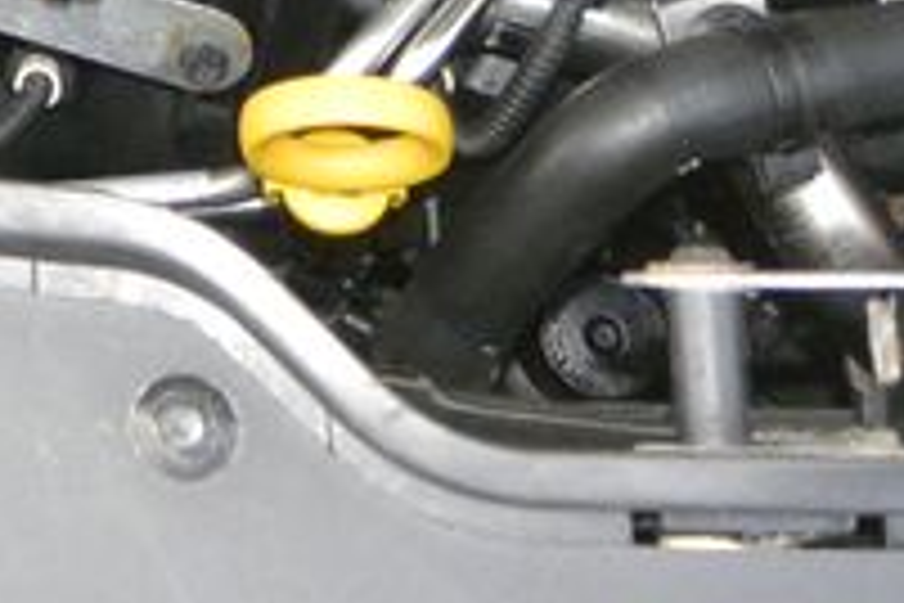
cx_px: -625
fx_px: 3716
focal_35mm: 148
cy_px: -736
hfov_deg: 12.8
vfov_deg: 8.6
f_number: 3.5
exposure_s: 1/250
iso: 400
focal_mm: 11
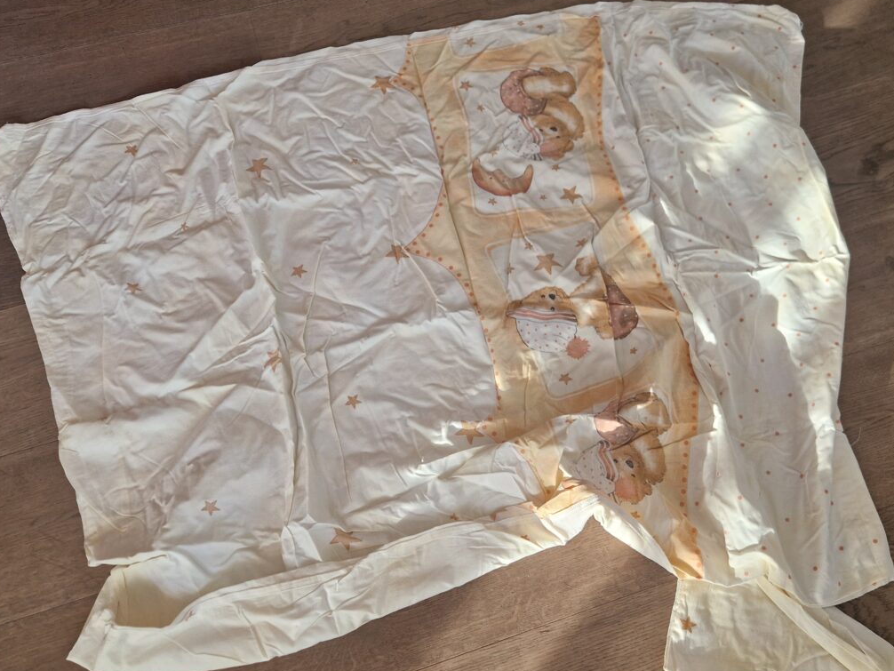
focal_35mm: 32
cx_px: 555
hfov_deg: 56.2
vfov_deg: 44.1
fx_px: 827
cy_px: 375
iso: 200
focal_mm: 5.4
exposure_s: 1/180
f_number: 1.8
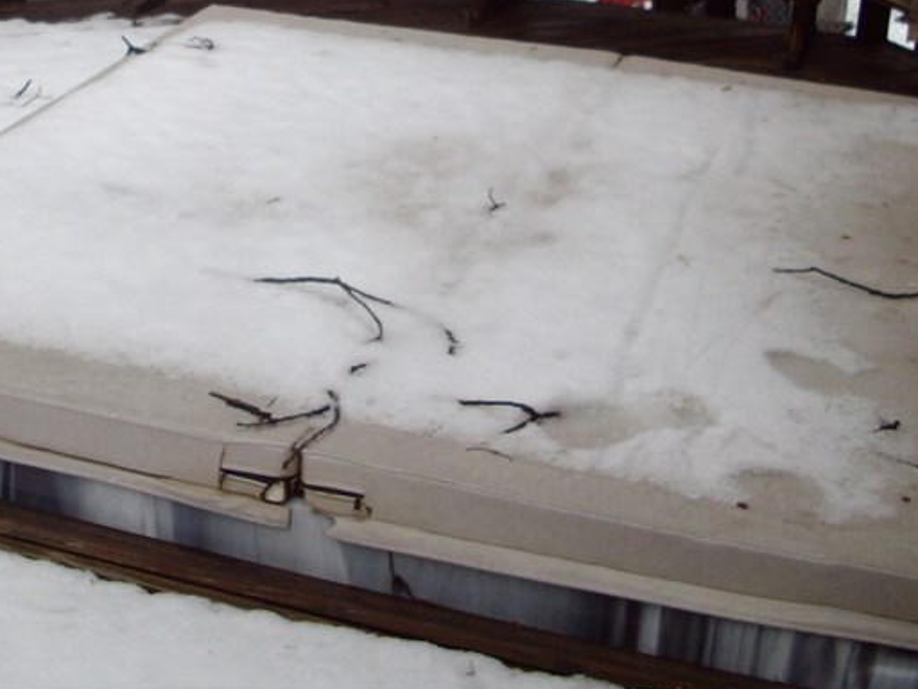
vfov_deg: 19.4
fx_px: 1962
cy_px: 7
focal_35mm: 74
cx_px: 308
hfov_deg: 26.2
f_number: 2.8
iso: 99
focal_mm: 6.2
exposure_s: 1/250
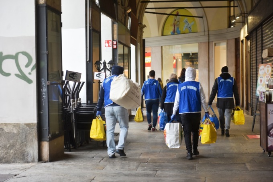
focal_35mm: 70
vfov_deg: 19.4
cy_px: 91
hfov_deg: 28.8
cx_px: 136
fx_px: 531
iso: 1000
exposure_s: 1/250
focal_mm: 70
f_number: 2.8
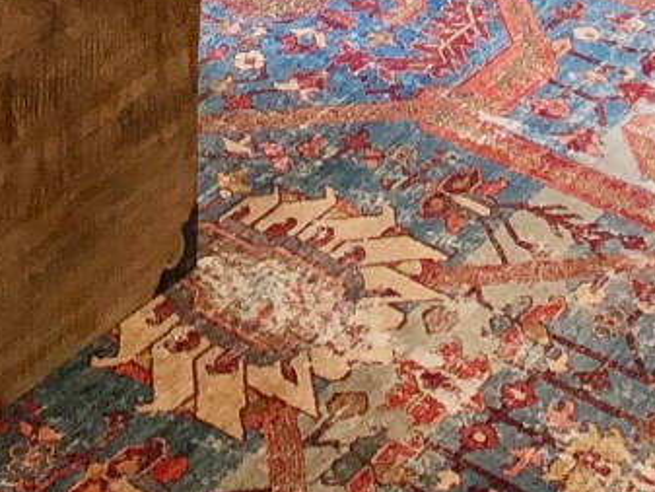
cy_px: -823
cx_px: -14
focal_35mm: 170
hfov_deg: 11.5
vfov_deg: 7.9
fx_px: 3218
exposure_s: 1/40
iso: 25
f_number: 1.8
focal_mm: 3.99
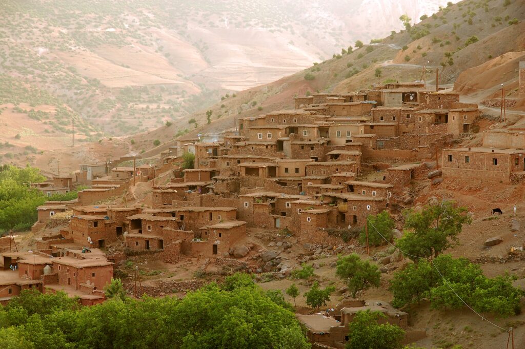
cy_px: 174
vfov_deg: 14.7
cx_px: 262
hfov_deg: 21.9
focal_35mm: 93
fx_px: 1355
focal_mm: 62
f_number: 7.1
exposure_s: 1/60
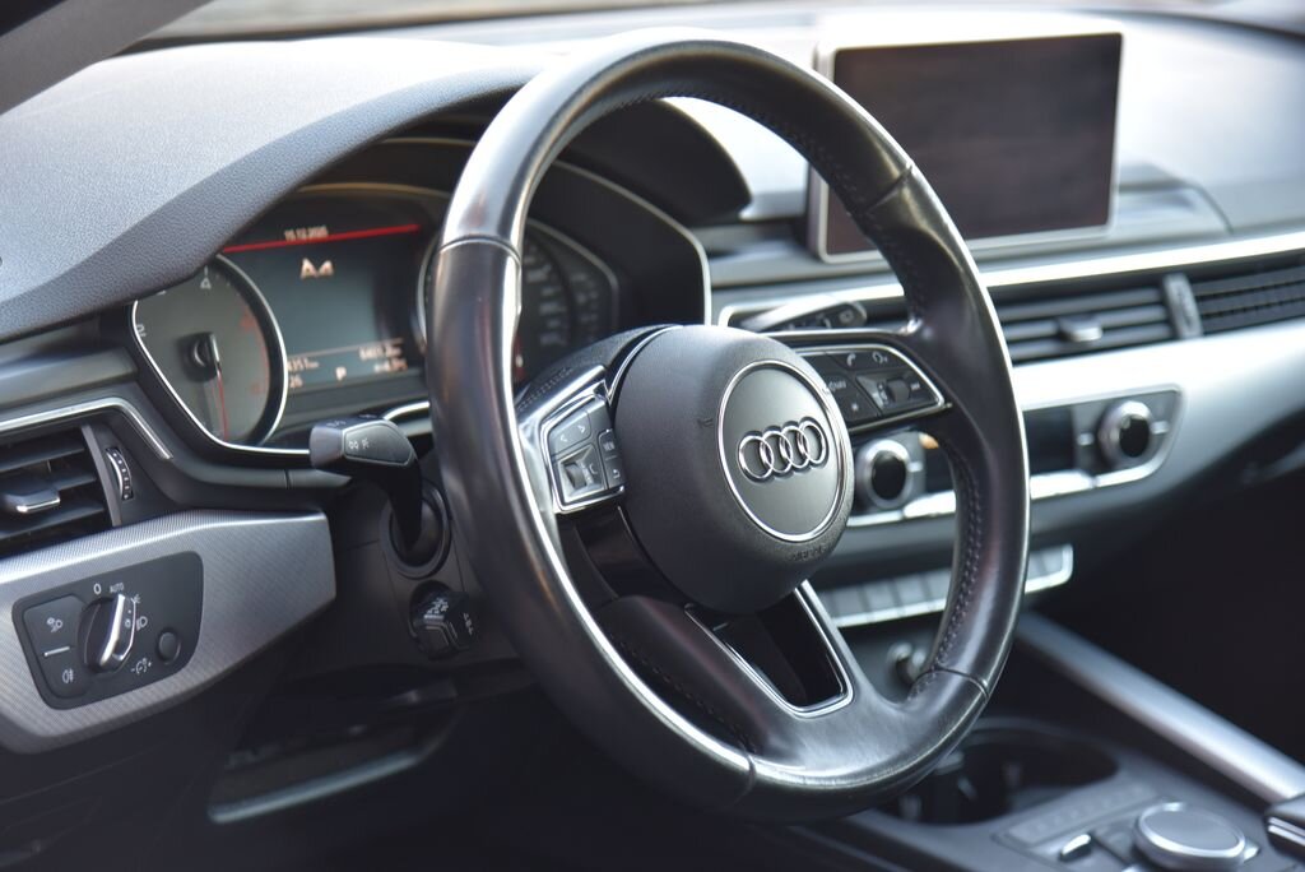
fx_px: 3808
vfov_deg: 13.1
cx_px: 652
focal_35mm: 105
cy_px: 436
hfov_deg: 19.4
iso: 500
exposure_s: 1/40
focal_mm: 105
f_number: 4
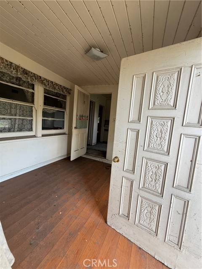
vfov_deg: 102.1
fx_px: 109
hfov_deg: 85.7
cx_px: 101
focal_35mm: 14
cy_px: 134
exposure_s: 1/99
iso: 100
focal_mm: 2.22
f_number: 2.2
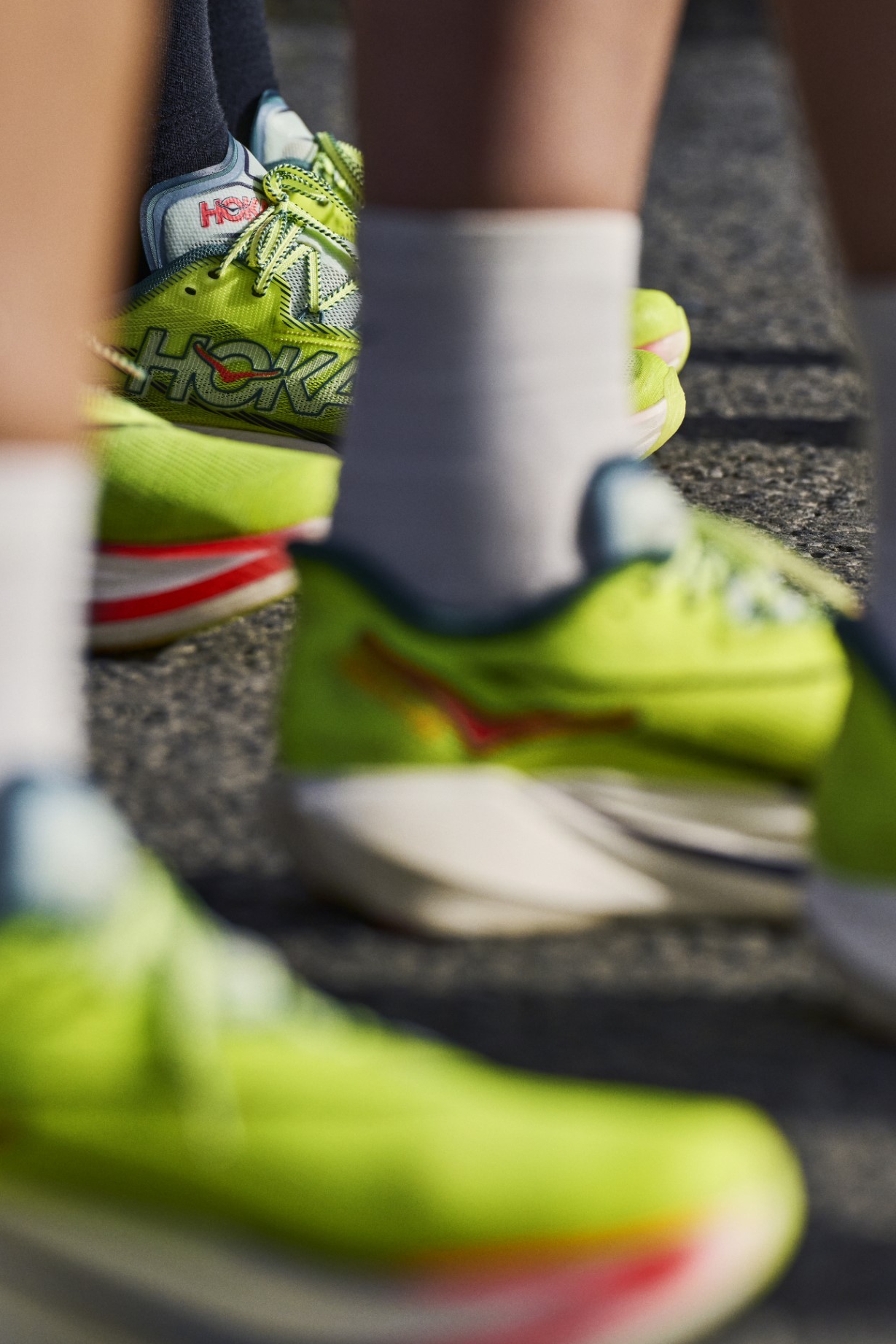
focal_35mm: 217
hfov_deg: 6.3
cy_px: 619
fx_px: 8099
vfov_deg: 9.5
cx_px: 414
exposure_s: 1/6400
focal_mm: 200
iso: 800
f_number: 6.3
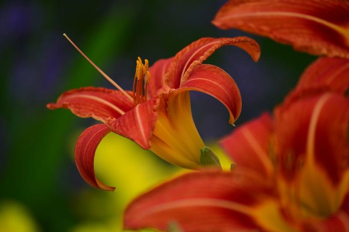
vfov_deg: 5.1
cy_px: 116
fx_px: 2615
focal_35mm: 270
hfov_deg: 7.6
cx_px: 174
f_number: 5.6
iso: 100
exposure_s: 1/250
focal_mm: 180
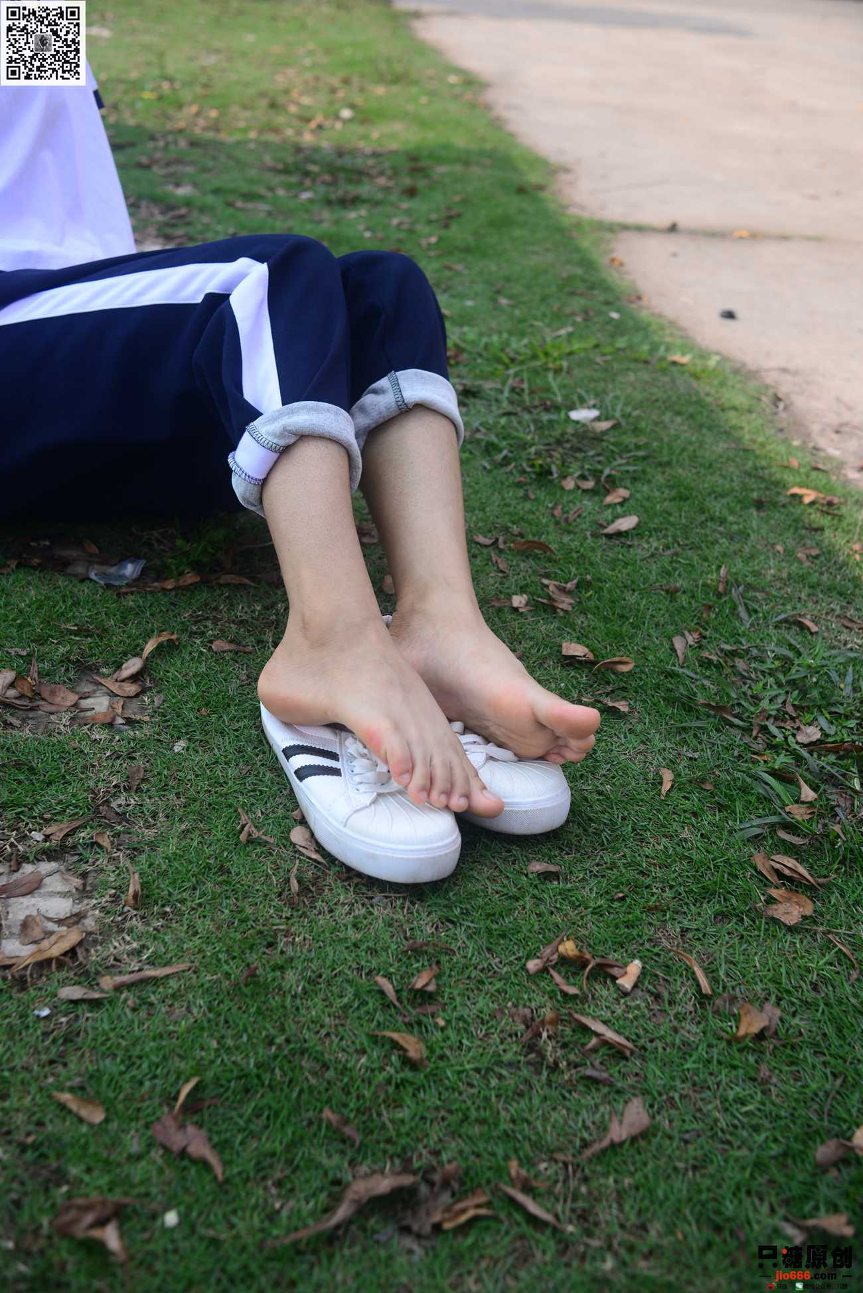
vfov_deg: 54.4
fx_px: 1257
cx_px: 432
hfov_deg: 37.9
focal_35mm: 35
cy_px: 646
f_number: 5.6
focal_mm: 35
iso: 100
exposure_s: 1/400
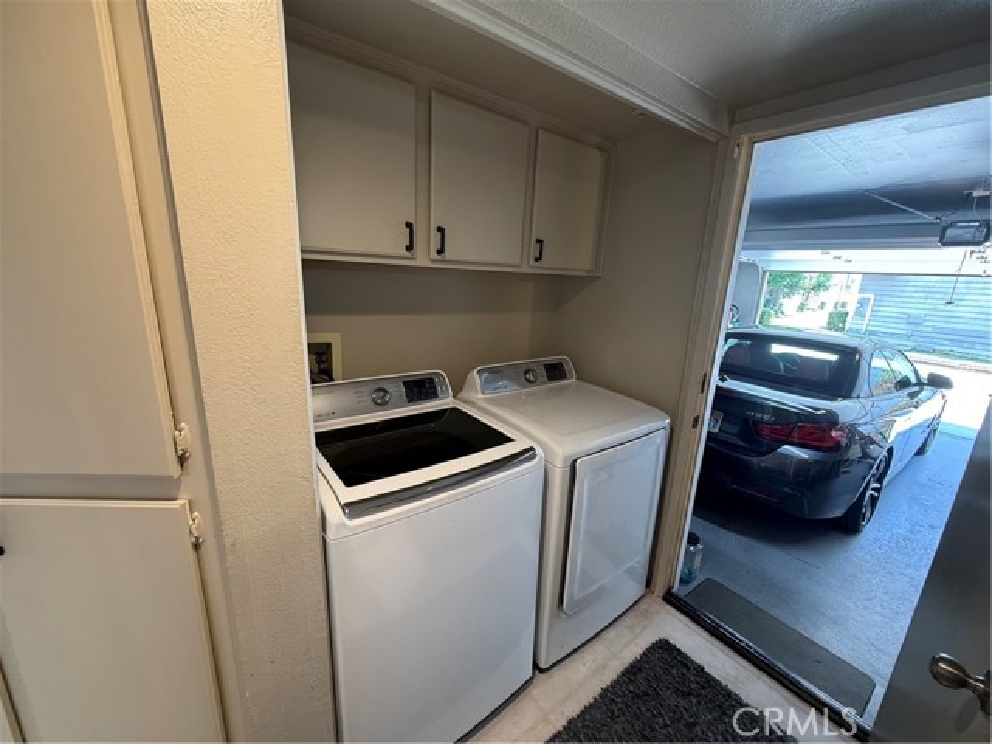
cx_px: 496
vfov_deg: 85.7
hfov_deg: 102.1
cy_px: 372
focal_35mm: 14
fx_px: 401
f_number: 2.2
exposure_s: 1/60
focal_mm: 2.22
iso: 200
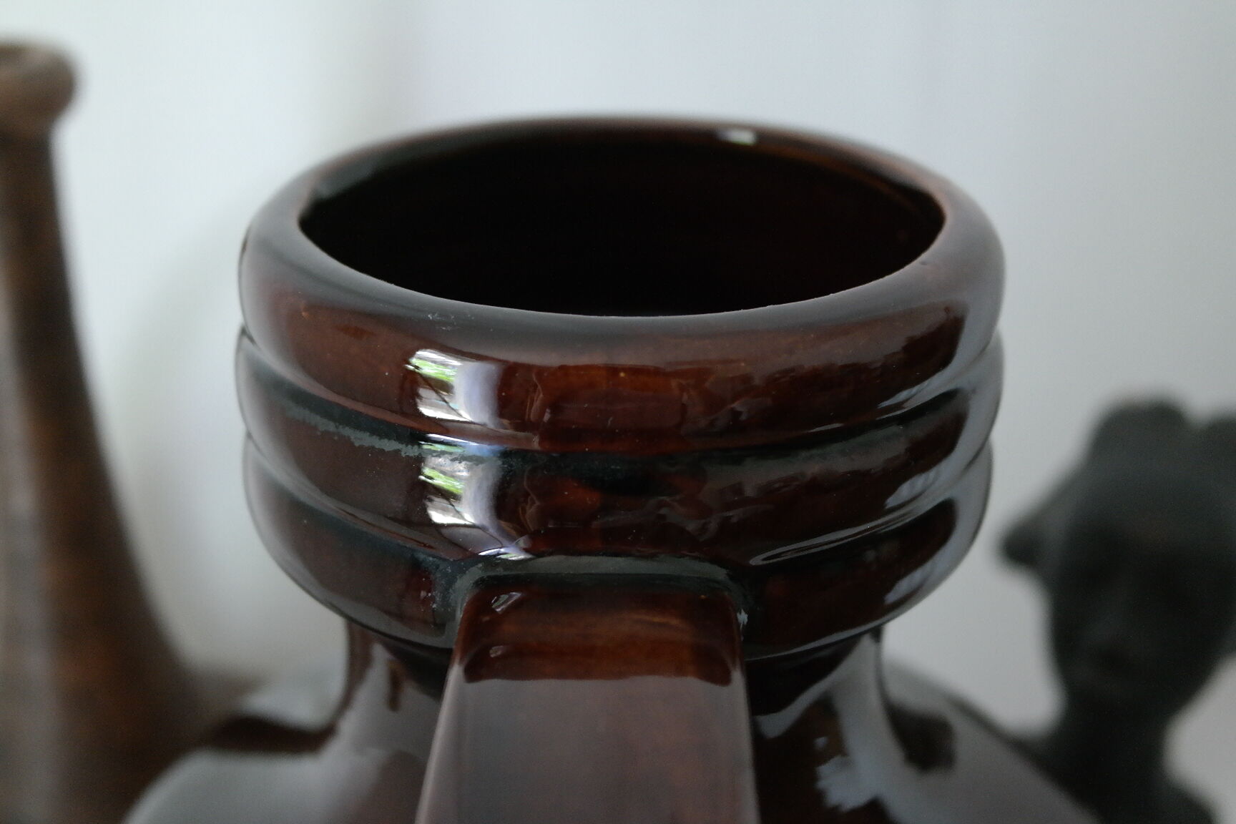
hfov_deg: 42.7
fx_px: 1579
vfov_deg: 29.2
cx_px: 618
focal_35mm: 46
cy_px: 412
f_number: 4.5
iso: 1600
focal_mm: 30
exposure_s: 1/50
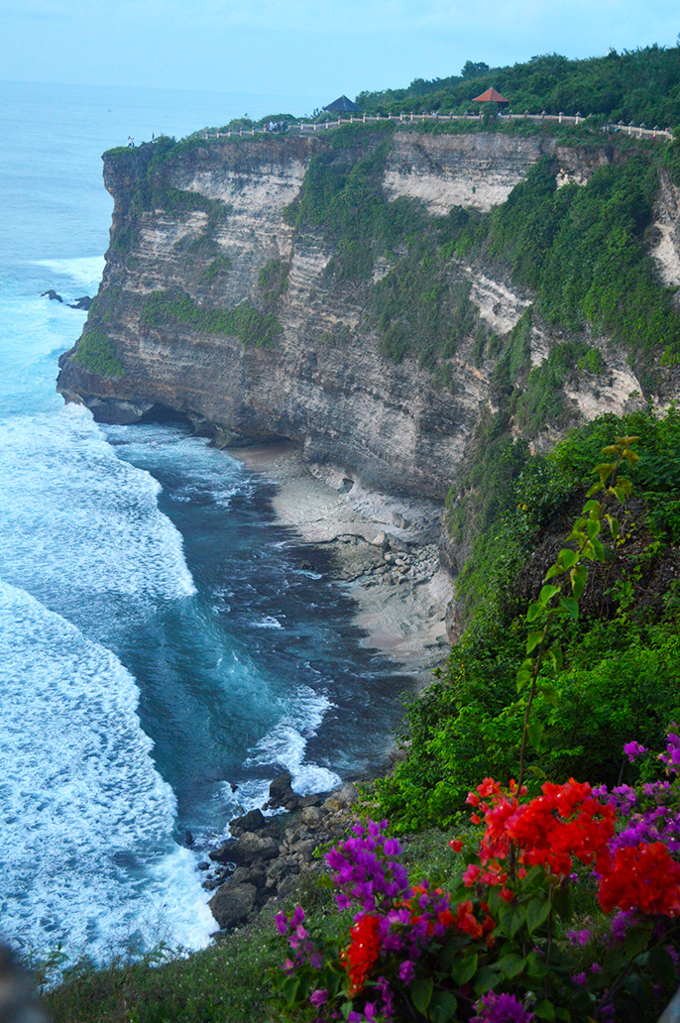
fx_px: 1391
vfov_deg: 40.4
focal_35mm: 49
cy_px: 505
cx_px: 339
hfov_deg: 27.5
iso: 640
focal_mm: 32
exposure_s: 1/250
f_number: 4.8
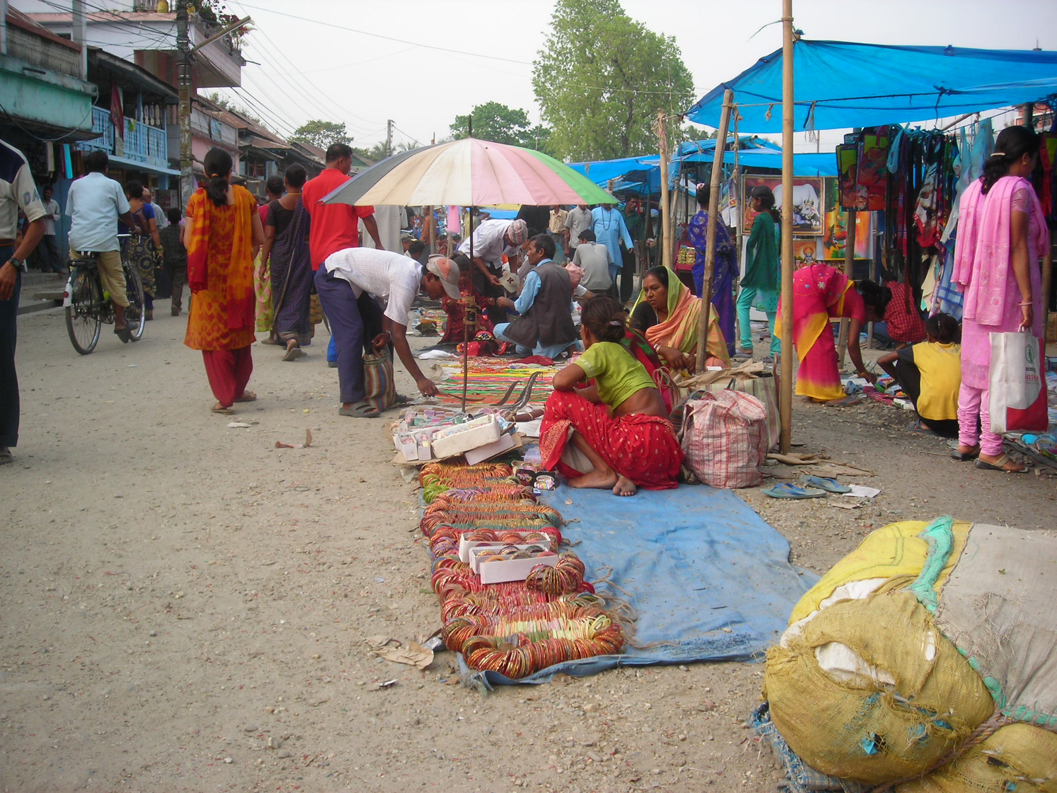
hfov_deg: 49.0
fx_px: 1160
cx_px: 528
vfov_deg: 37.7
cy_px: 396
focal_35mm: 38
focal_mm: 6.3
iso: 50
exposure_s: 1/177
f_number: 3.2
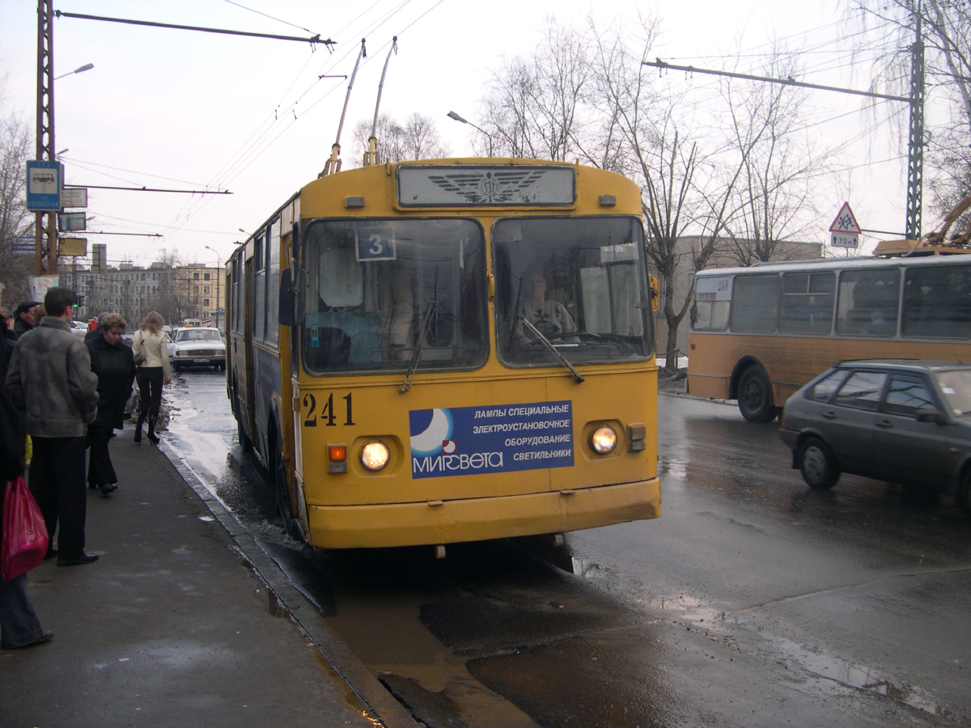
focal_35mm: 38
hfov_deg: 49.0
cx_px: 486
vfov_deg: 37.7
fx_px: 1066
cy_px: 364
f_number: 2.8
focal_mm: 8
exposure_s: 1/187
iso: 100
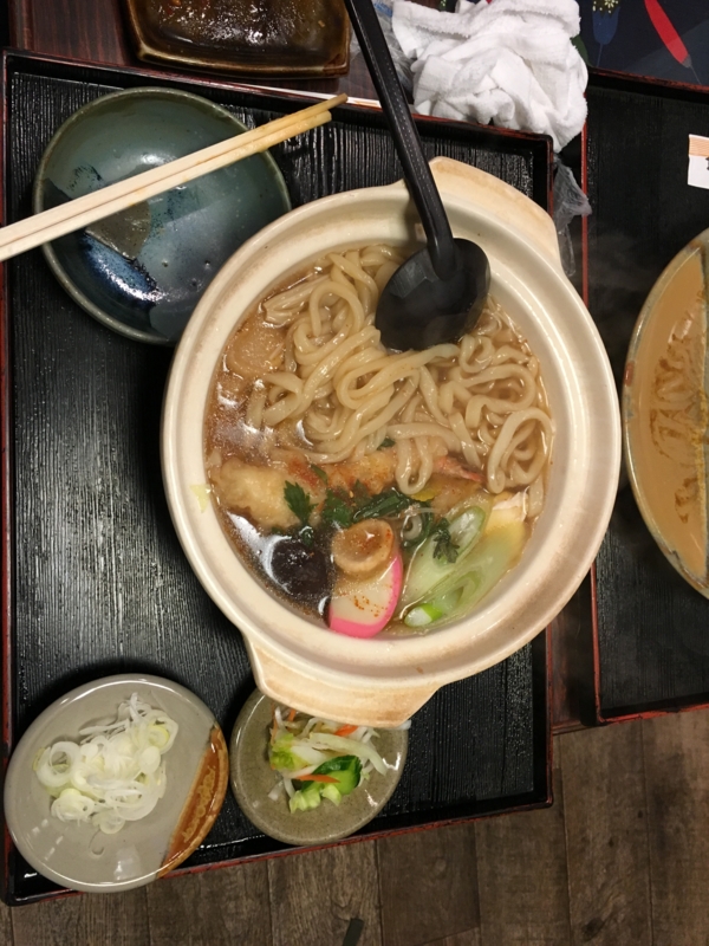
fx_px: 792
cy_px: 473
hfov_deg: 48.2
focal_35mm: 29
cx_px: 354
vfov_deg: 61.7
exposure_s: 1/30
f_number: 2.2
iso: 125
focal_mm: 4.15
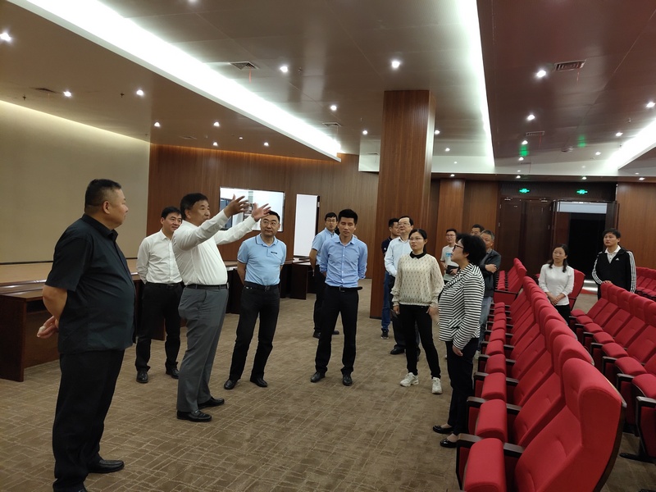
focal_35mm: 30
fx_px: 569
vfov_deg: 46.8
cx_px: 328
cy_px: 246
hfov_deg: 60.0
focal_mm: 4.35
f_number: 1.8
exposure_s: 1/33
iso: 396
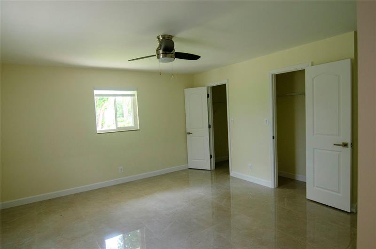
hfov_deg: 81.3
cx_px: 188
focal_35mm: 21
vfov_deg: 59.2
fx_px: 219
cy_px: 124
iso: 500
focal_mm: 14
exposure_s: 1/30
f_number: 4
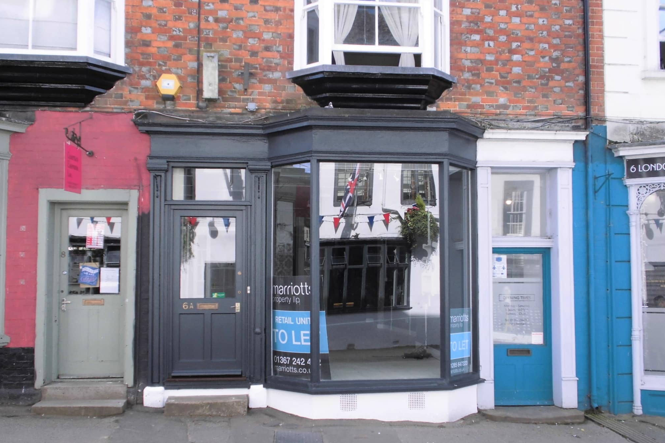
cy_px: 249
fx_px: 647
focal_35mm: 35
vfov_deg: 37.8
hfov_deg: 54.4
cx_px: 333
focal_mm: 6
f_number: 3.6
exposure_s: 1/250
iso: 64
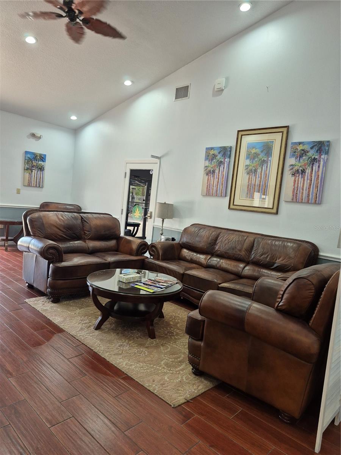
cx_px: 170
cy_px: 228
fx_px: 302
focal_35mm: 23
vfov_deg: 73.9
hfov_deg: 58.9
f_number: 1.8
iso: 160
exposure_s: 1/120
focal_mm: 5.4
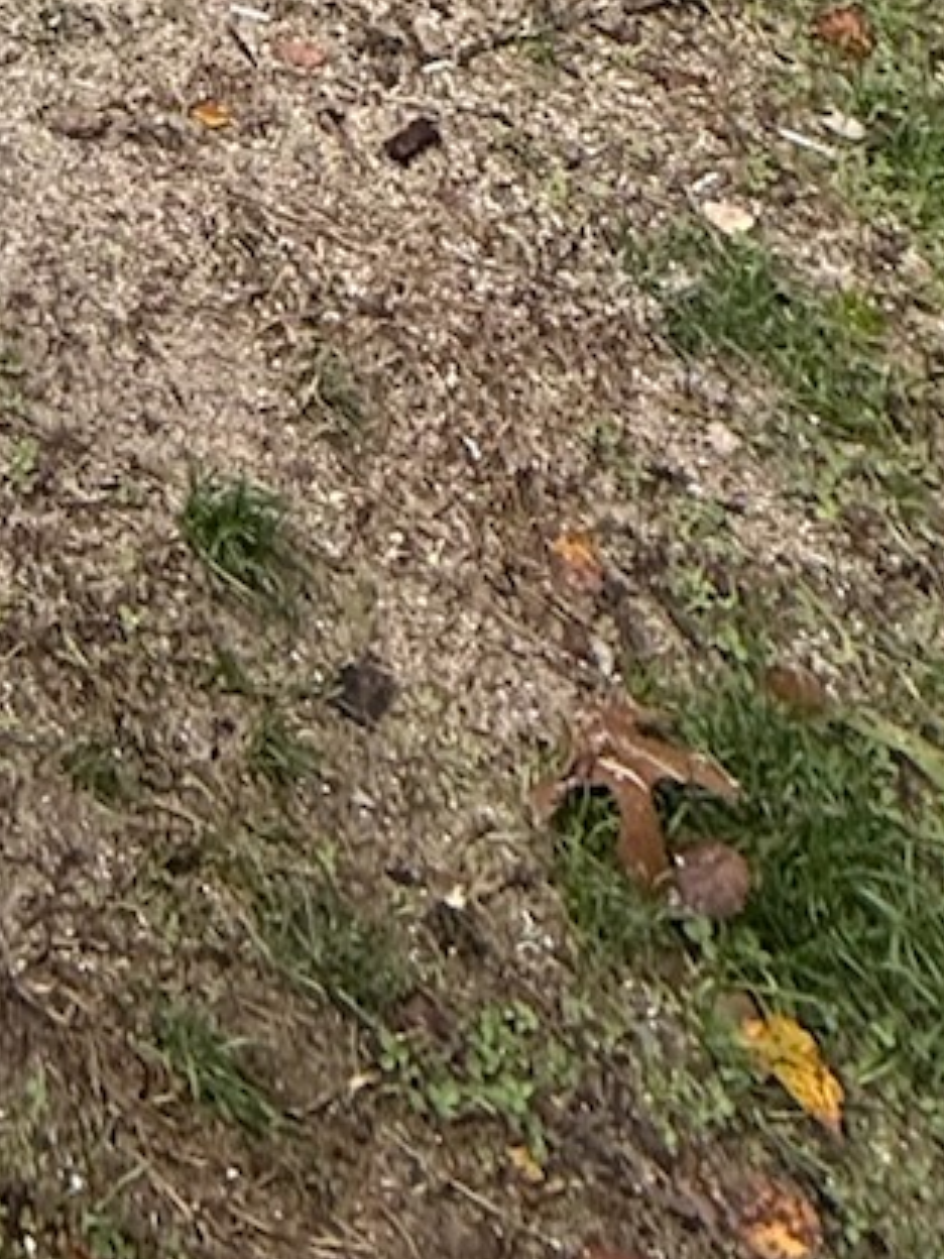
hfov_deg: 17.1
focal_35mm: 69
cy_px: -1710
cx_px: -802
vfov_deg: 15.5
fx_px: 2509
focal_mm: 2.22
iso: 64
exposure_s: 1/564
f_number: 2.2
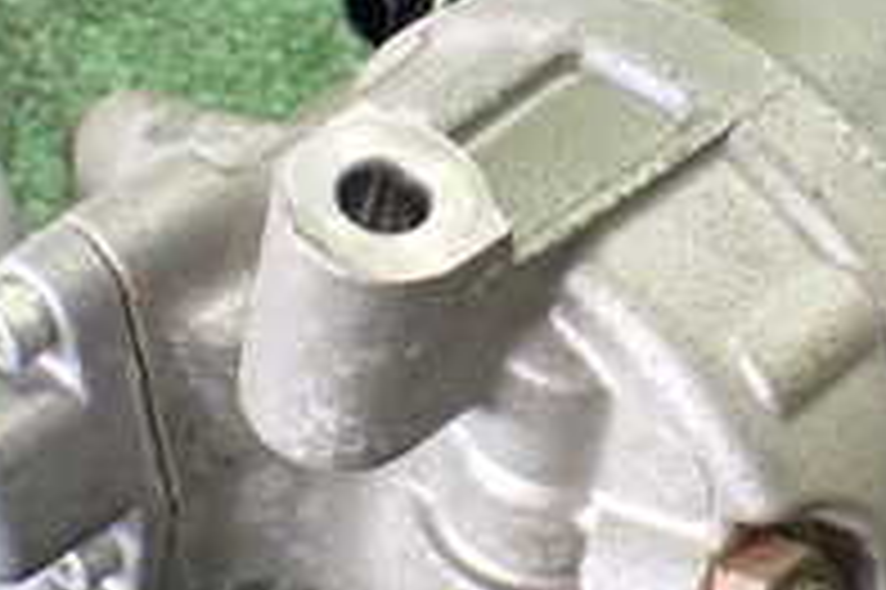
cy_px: 203
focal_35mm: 95
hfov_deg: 21.2
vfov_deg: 14.4
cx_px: 711
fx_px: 2336
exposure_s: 1/80
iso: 800
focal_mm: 5.4
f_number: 2.3
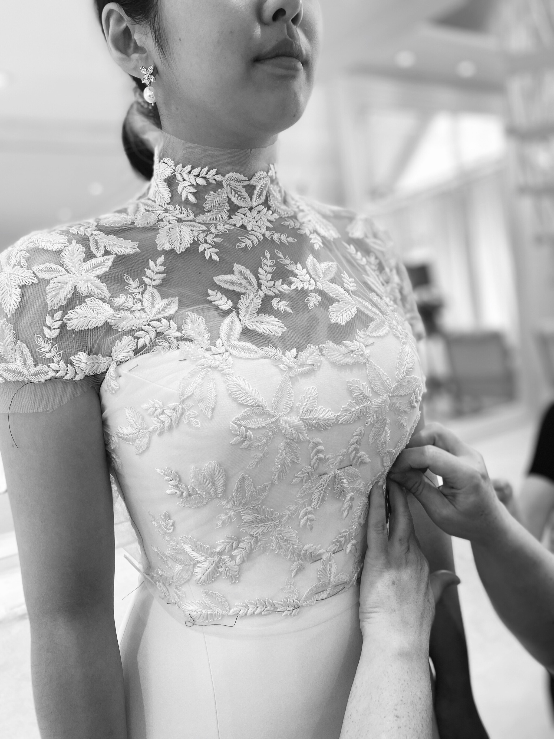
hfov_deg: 53.1
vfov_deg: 67.3
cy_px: 370
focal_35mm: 26
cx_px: 277
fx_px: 555
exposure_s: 1/100
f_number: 1.8
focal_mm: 4.25
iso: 50
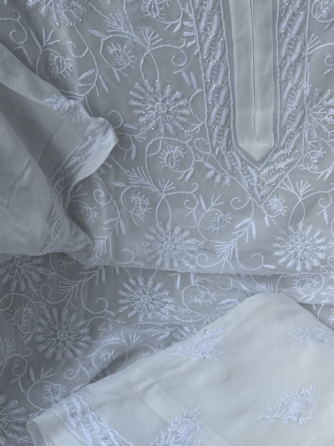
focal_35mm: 47
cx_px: 258
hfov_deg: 30.3
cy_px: 287
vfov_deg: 40.1
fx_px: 605
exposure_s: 1/1880
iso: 80
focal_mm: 6.86
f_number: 1.78
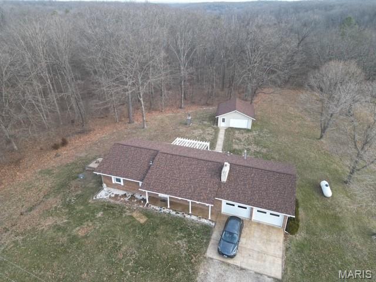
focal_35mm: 24
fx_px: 261
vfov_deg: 56.8
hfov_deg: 71.6
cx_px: 188
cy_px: 141
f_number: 1.7
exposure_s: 1/250
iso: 100
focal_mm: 6.72
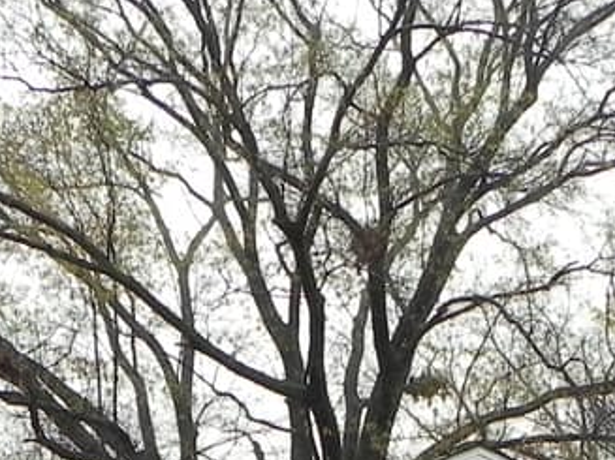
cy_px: 779
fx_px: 1883
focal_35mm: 106
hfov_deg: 18.5
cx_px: 364
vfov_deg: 12.9
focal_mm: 4.6
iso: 160
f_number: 4
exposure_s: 1/97.1
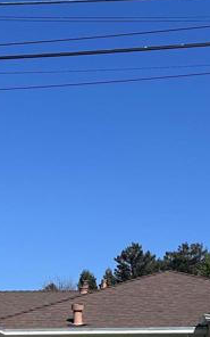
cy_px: 312
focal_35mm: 88
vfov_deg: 22.9
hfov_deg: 14.8
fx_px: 806
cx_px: 60
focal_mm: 6.86
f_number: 1.78
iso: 80
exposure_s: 1/5848
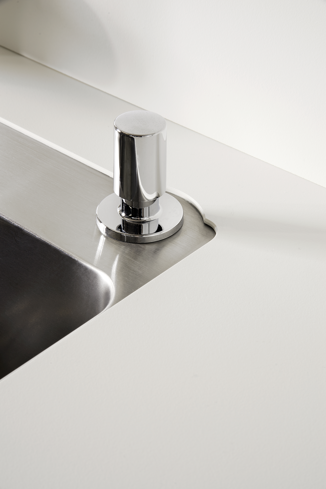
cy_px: 244
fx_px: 1086
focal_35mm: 80
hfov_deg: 17.1
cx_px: 163
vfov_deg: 25.4
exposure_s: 1/30
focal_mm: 80
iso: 200
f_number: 20
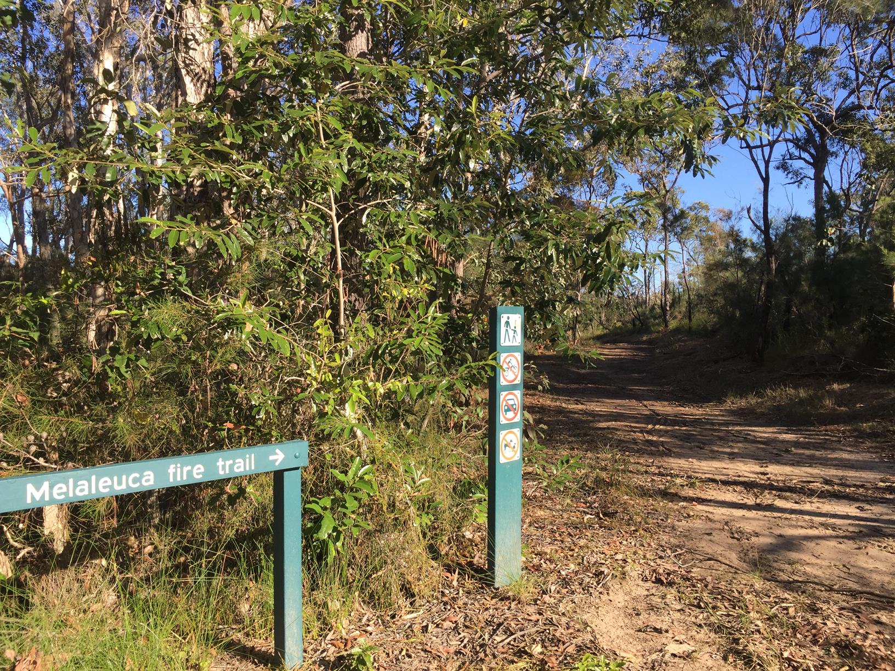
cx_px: 448
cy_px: 336
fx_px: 750
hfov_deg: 61.7
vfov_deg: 48.2
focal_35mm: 29
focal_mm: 4.15
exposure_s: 1/719
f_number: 2.2
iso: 32
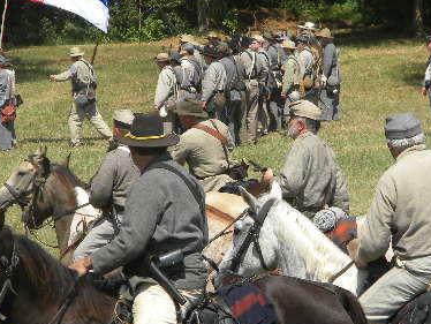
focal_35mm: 313
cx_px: 241
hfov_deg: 6.3
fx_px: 3900
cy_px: 231
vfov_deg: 4.8
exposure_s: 1/440
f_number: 5.2
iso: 80
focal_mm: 33.1
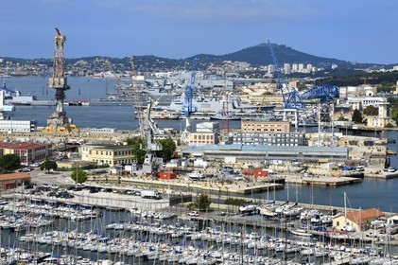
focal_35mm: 95
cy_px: 132
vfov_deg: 14.4
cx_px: 199
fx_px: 1049
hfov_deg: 21.5
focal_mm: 95
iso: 200
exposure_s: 1/250
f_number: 14
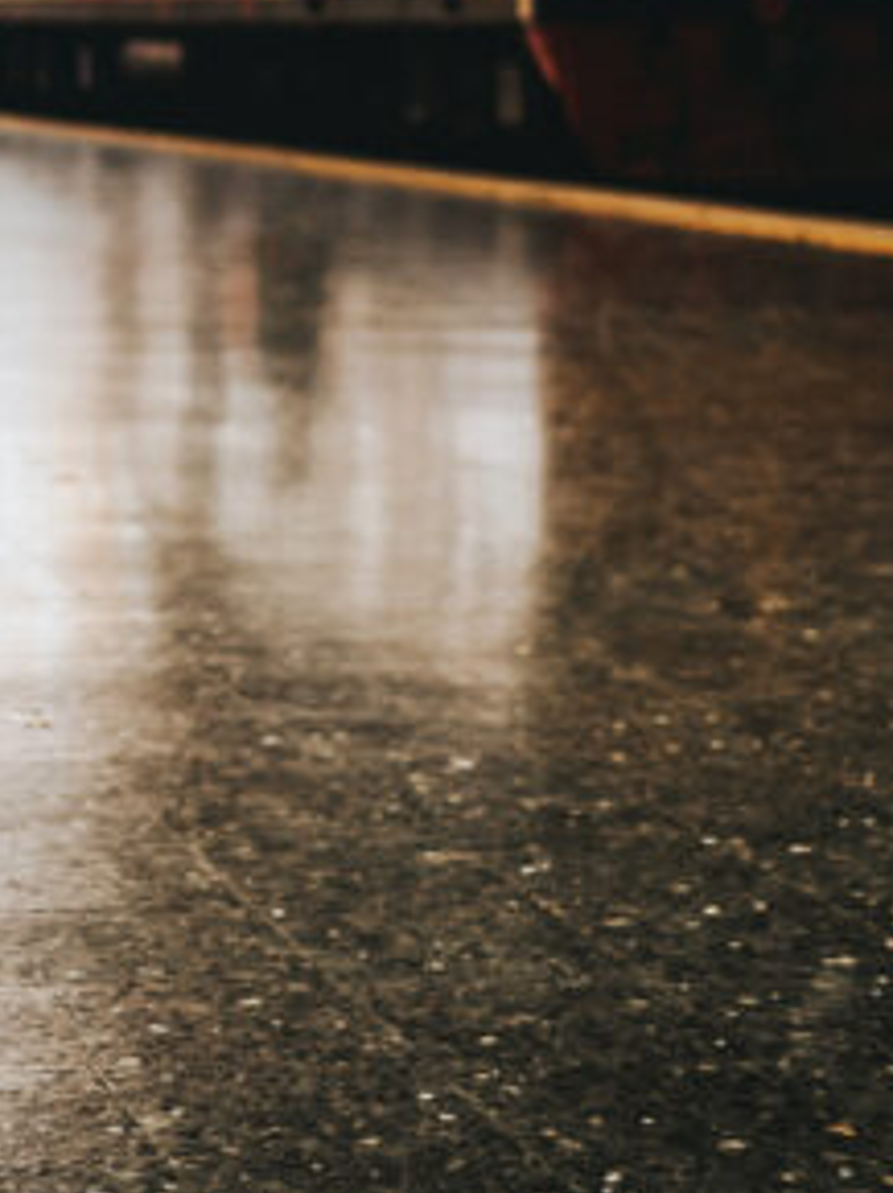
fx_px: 4099
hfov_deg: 11.4
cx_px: -770
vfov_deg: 16.3
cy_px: 62
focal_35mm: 119
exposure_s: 1/125
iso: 200
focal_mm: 35
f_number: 2
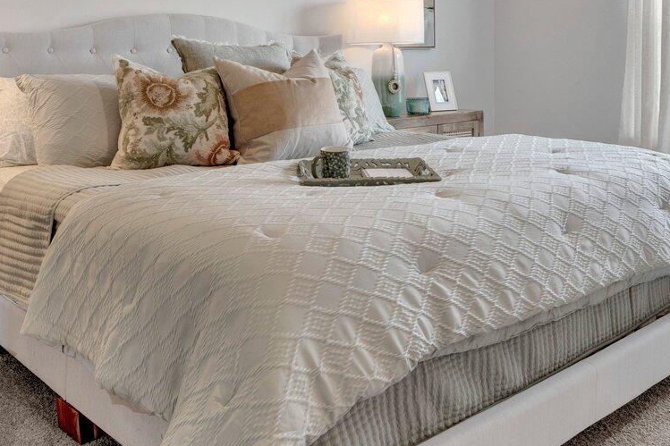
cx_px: 339
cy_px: 47
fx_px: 778
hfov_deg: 46.6
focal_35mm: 42
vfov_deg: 30.6
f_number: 8
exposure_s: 1/25
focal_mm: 15.3
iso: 400
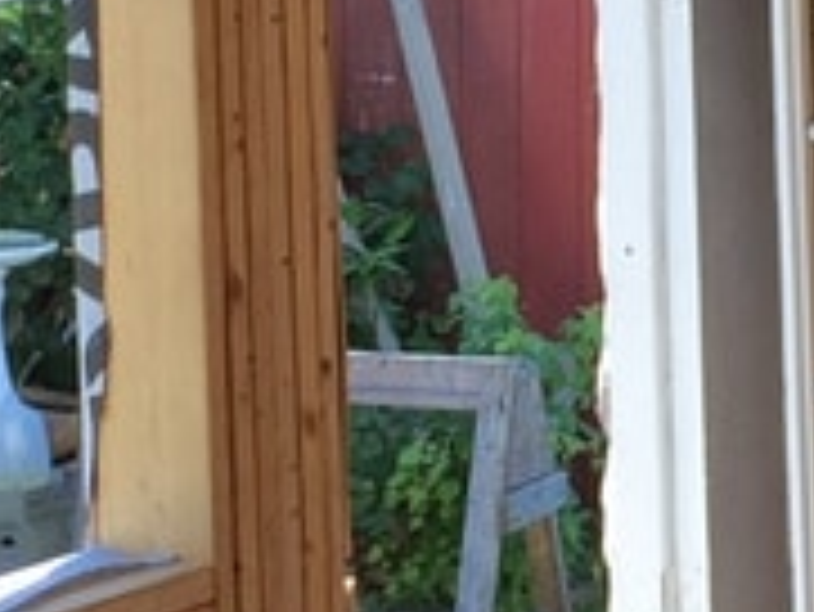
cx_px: 677
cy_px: 117
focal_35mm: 213
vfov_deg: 7.0
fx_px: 5012
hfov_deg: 9.3
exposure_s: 1/297
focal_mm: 4.15
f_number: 2.2
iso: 32
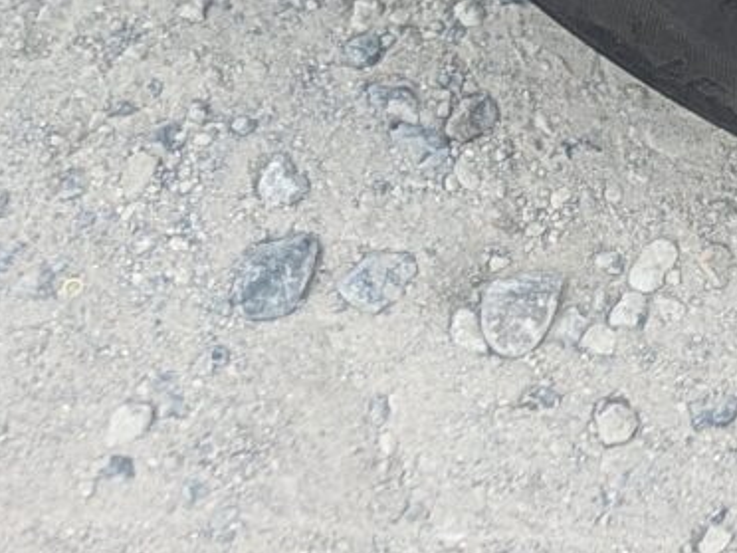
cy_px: -634
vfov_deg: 8.1
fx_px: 3662
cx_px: 1292
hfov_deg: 10.8
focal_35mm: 172
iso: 51
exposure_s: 1/564
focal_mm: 5.43
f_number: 1.89
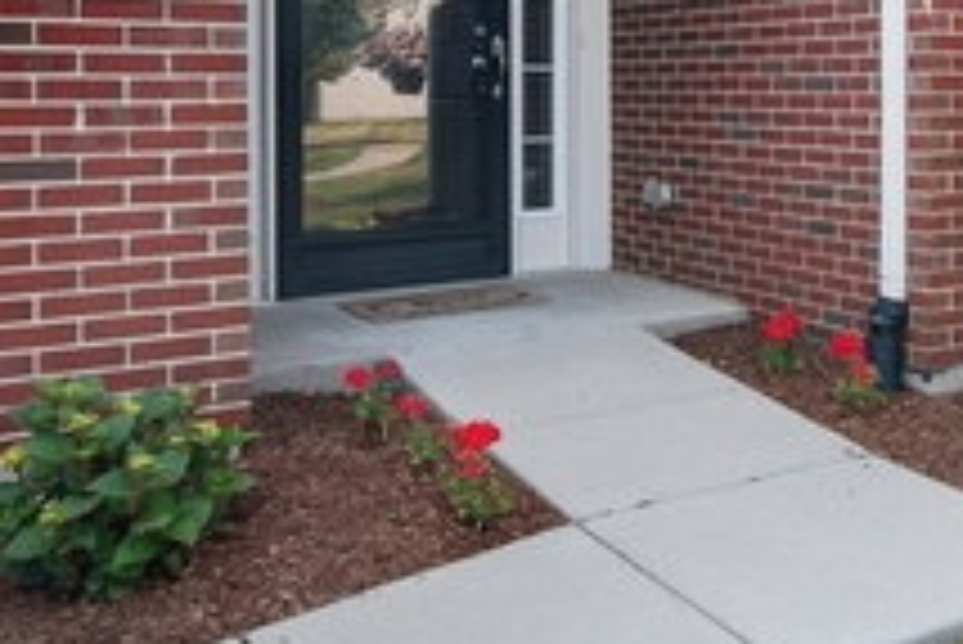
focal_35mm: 47
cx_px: 860
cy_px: 14
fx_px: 1258
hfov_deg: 39.0
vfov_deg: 27.2
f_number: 9
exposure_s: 1/50
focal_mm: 14
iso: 100
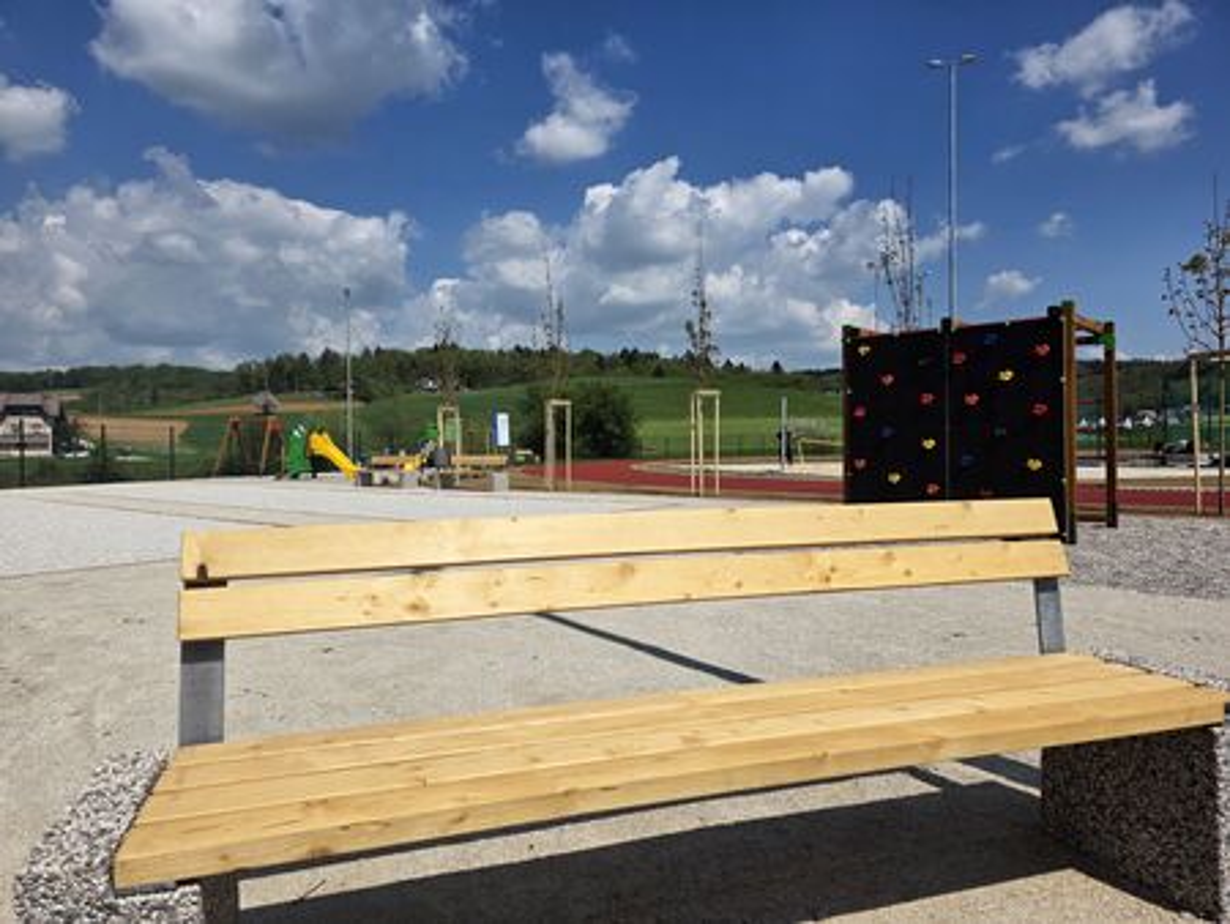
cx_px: 615
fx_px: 818
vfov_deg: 58.9
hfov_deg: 73.9
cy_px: 462
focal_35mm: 23
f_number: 1.7
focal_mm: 6.3
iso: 50
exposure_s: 1/7944
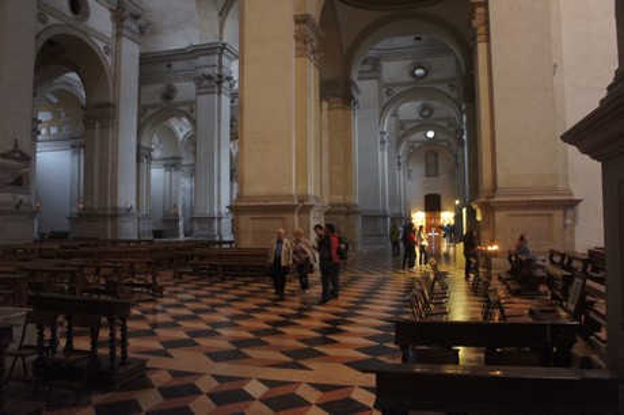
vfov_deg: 47.9
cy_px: 208
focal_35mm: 27
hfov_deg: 67.4
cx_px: 312
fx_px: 468
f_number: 3.5
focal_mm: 18
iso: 5000
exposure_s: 1/30
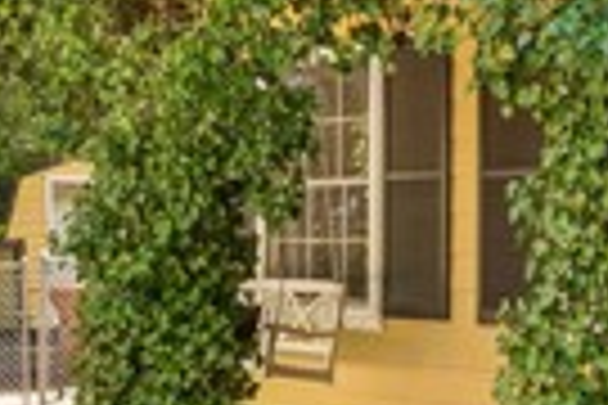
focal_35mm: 77
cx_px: 423
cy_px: 270
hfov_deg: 26.1
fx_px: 1299
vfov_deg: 17.7
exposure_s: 1/1.67
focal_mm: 16.2
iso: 100
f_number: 22
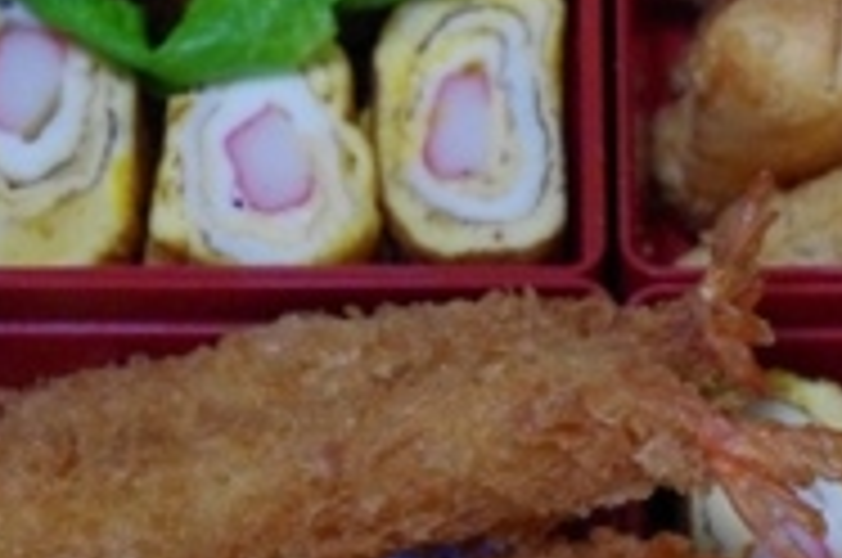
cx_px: 536
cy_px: 279
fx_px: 3993
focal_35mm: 171
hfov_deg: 12.0
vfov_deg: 8.0
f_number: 7.1
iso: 4000
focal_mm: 42.5
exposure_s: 1/100
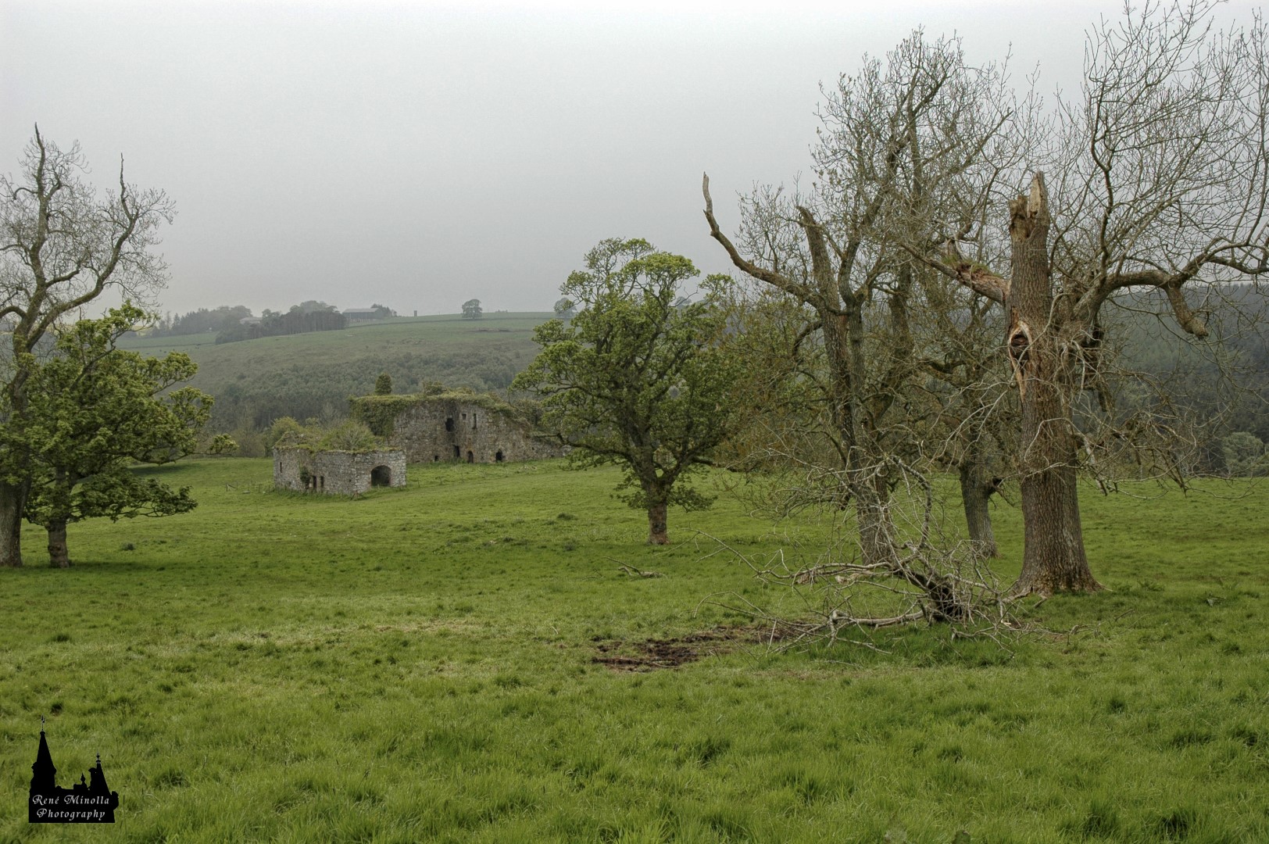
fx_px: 1426
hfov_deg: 48.0
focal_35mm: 40
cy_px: 422
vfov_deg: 33.0
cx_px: 634
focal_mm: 27
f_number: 7.1
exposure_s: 1/200
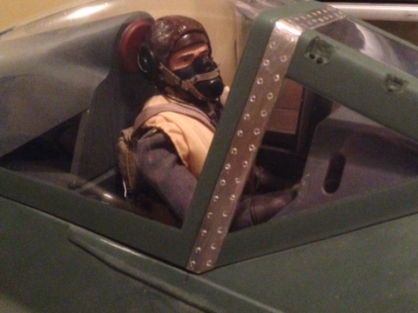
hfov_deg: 42.9
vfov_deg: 32.9
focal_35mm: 44
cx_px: 228
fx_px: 531
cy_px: 143
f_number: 2.4
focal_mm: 4.12
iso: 800
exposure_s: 1/15
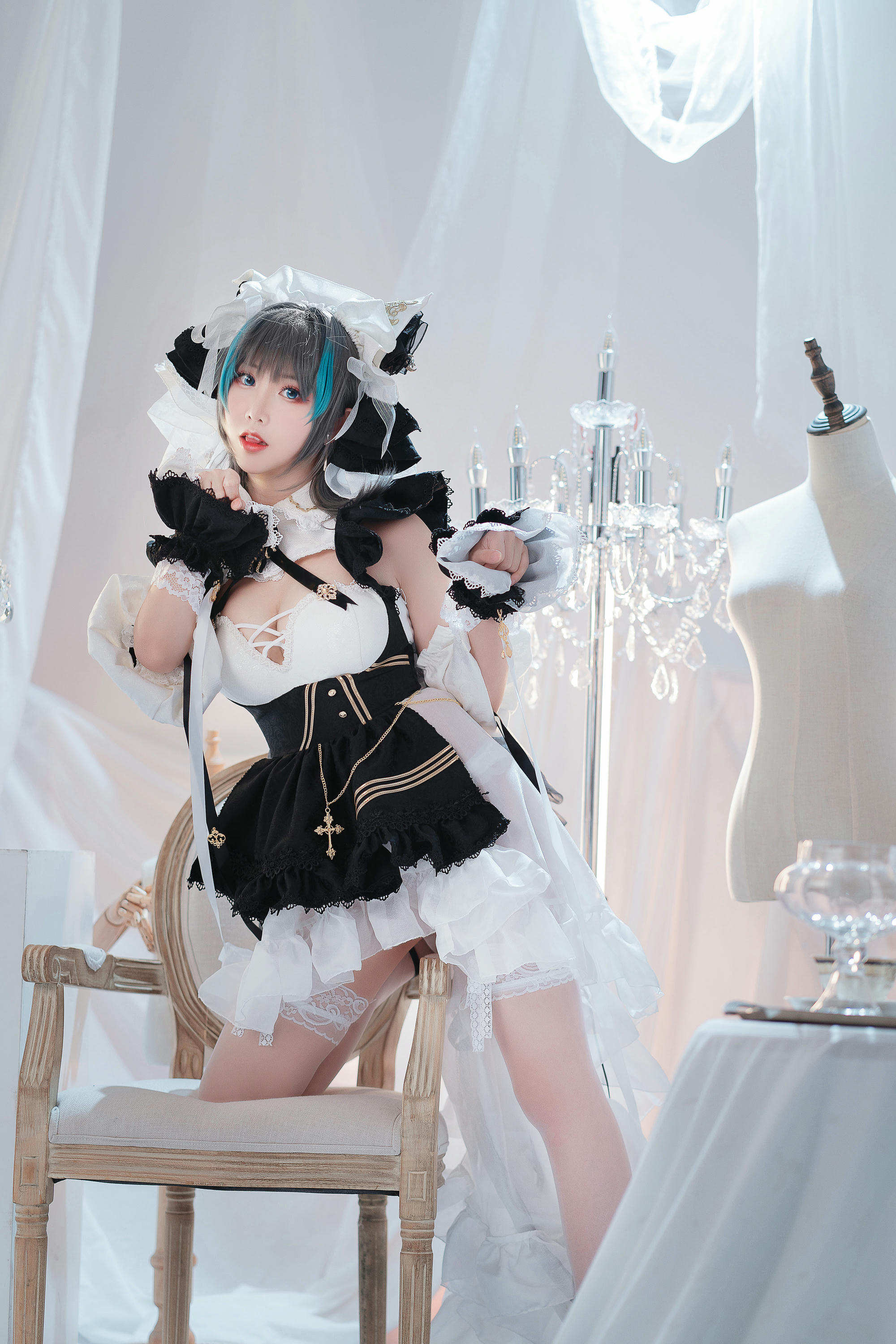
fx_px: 3173
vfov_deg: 23.9
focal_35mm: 85
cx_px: 448
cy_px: 672
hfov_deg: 16.1
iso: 320
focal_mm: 85
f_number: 2.5
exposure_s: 1/125
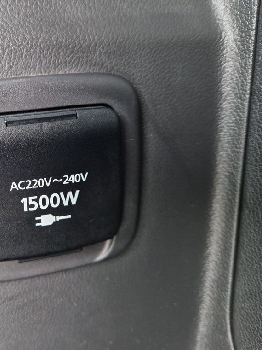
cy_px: 175
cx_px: 32
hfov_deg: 42.2
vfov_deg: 58.4
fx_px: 313
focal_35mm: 31
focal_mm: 5.4
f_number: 1.8
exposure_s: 1/100
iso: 640
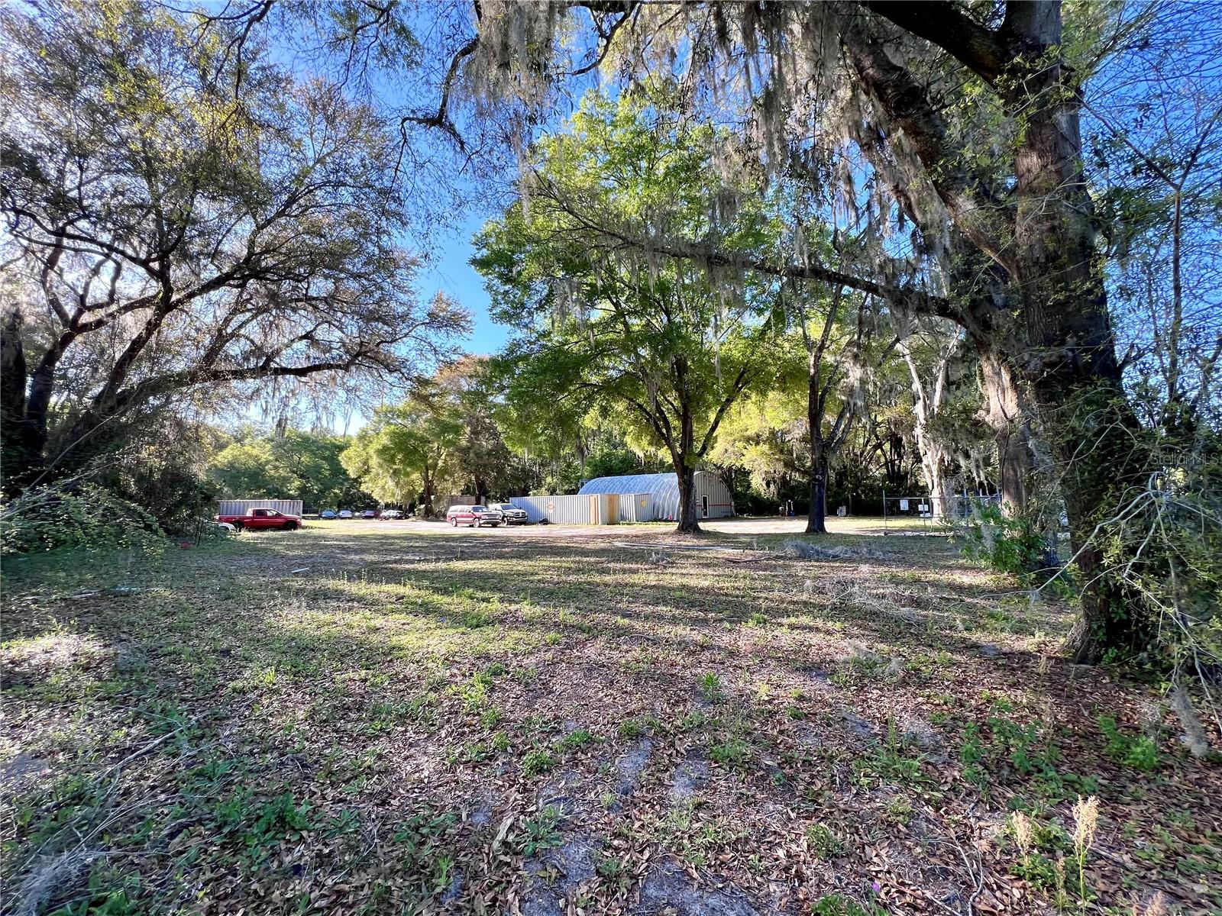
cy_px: 458
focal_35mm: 13
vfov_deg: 89.9
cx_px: 611
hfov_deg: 106.2
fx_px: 459
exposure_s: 1/210
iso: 32
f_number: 1.8
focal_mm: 1.57
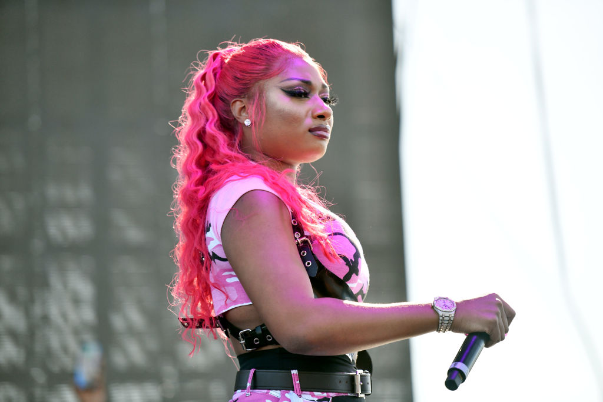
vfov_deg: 7.8
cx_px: 302
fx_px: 2931
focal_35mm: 175
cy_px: 201
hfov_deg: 11.7
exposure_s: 1/3200
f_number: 3.5
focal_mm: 175
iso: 1000
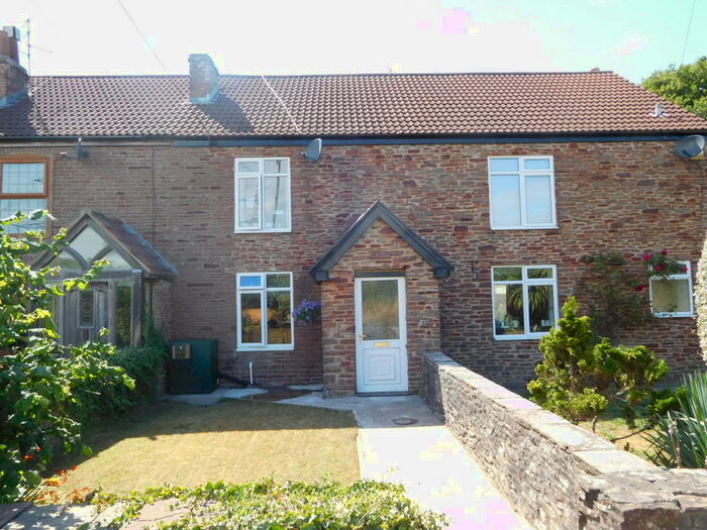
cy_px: 265
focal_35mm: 25
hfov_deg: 69.4
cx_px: 354
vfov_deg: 54.9
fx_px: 511
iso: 125
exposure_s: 1/320
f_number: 3.4
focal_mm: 4.5
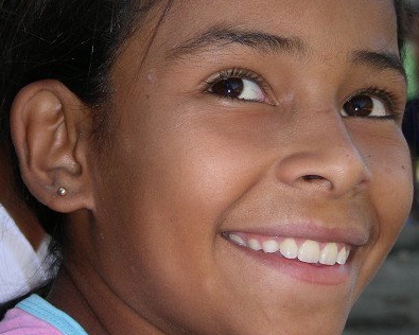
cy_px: 154
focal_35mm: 134
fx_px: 1662
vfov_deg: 11.5
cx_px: 199
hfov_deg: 14.4
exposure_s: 1/120
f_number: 3.5
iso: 50
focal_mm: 18.9
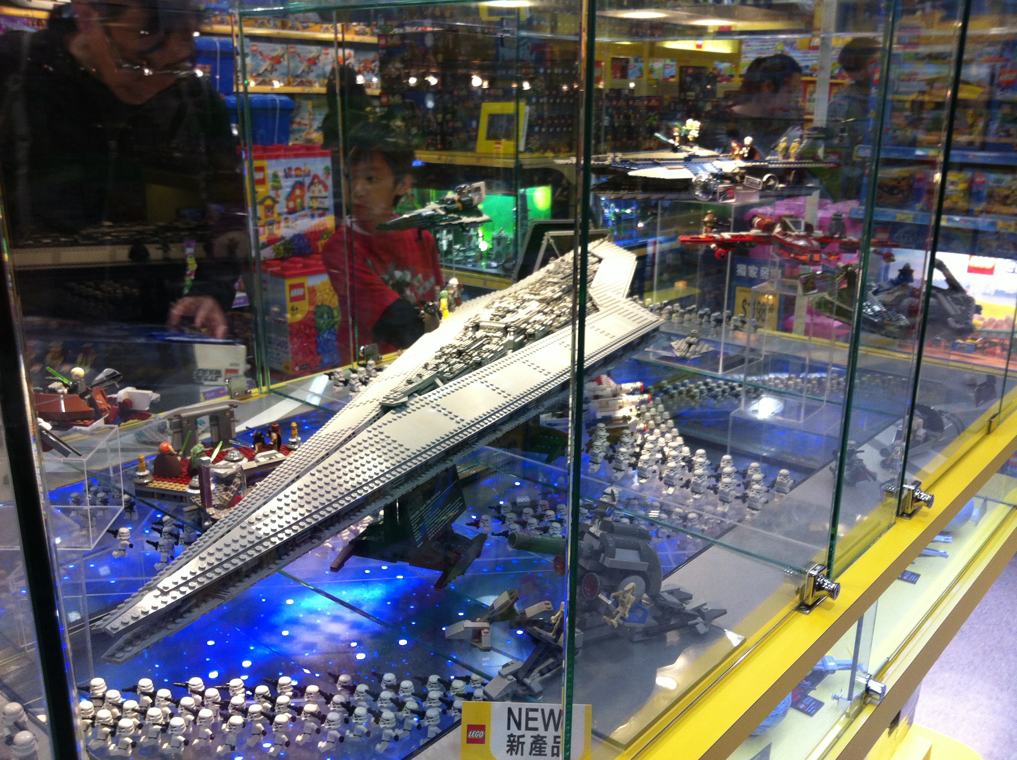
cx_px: 508
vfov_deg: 40.6
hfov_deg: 52.7
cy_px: 380
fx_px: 1027
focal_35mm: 35
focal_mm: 3.85
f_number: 2.8
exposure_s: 1/20
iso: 80
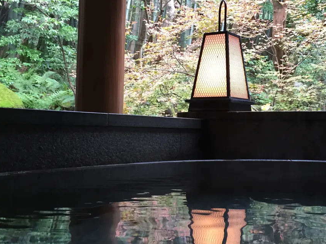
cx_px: 234
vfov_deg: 29.7
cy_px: 108
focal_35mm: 49
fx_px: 461
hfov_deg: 38.2
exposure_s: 1/30
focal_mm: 4.15
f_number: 2.2
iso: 64
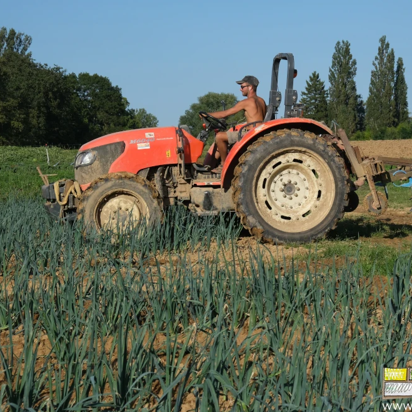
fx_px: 1441
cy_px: 206
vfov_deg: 16.3
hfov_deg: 16.3
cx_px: 256
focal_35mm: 107
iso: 200
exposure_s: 1/500
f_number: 8
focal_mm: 55
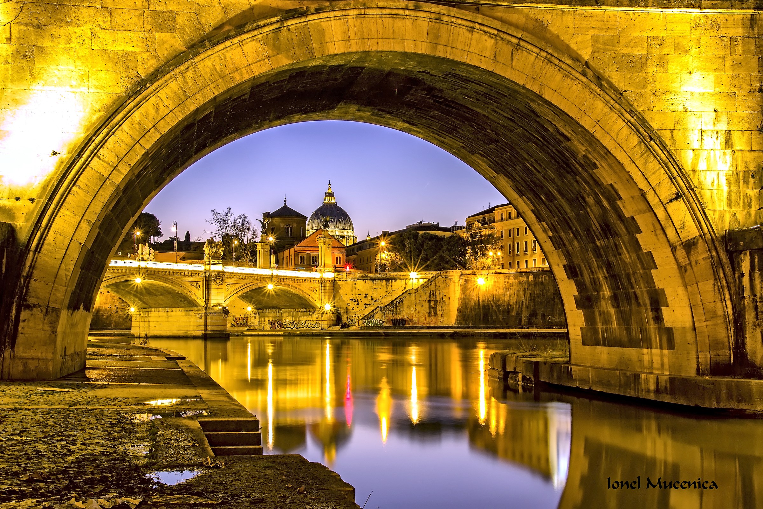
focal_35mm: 48
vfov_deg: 28.1
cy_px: 254
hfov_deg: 41.1
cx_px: 382
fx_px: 1017
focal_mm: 32
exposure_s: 63
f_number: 22
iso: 100
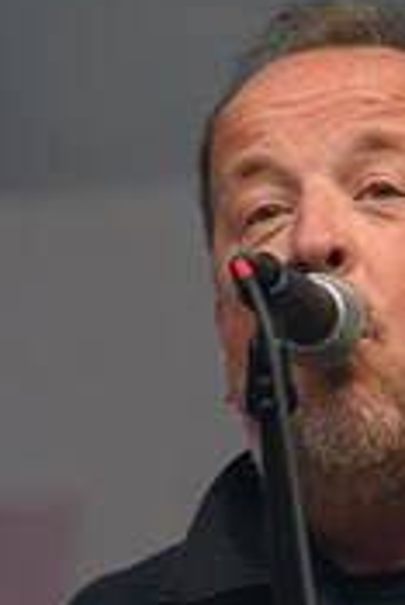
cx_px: 215
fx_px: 7275
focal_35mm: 432
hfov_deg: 3.2
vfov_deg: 4.7
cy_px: 1030
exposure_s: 1/800
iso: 640
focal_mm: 105
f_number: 2.8
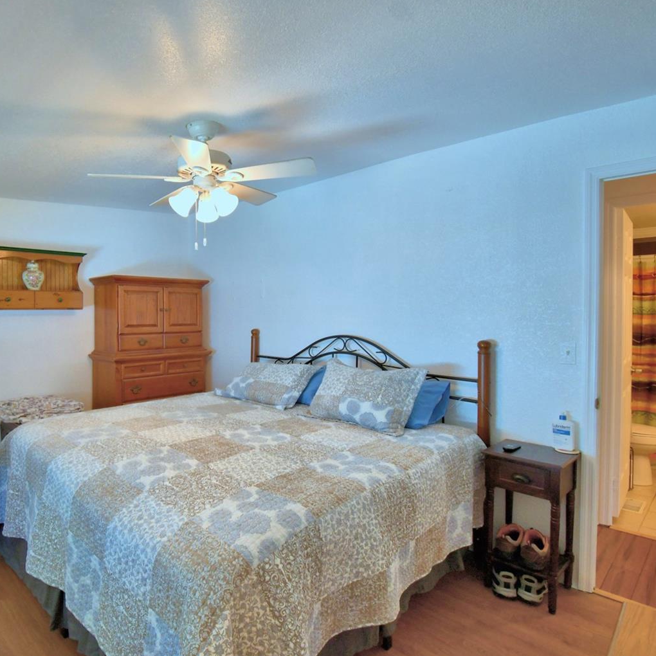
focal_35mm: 20
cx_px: 239
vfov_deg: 74.8
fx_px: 429
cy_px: 318
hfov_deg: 73.3
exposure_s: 1/100
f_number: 4.5
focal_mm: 10
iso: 400
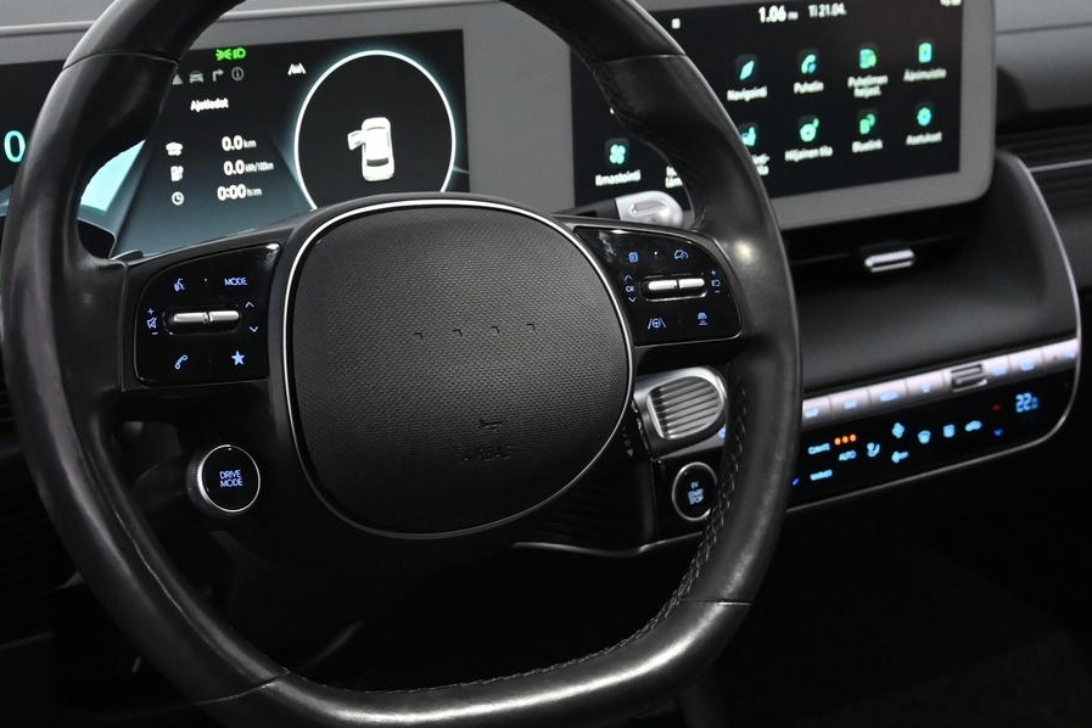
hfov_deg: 30.3
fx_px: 2013
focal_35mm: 66
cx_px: 494
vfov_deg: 20.4
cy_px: 505
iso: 1800
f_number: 4.2
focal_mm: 24.5
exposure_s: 1/40
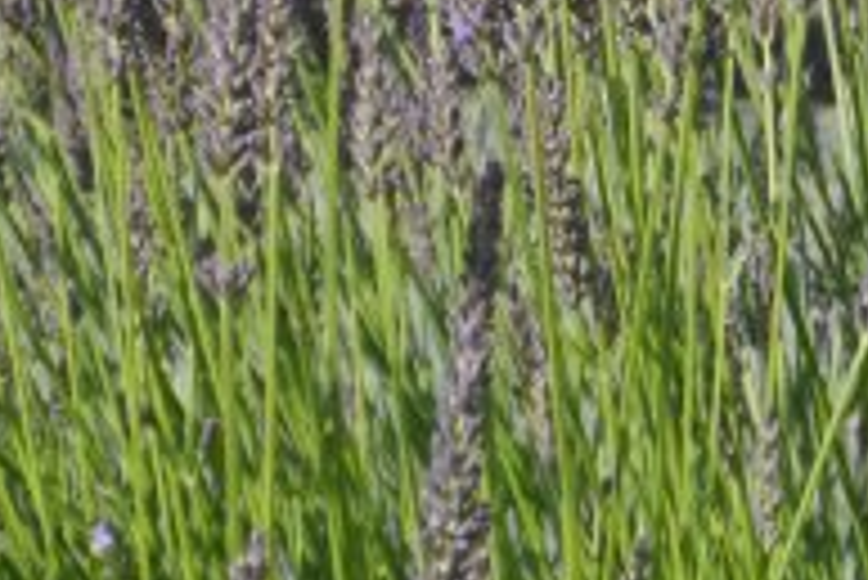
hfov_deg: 9.7
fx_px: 5115
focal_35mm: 212
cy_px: 94
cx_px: 724
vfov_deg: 6.5
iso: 80
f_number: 4.5
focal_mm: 14.3
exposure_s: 1/350
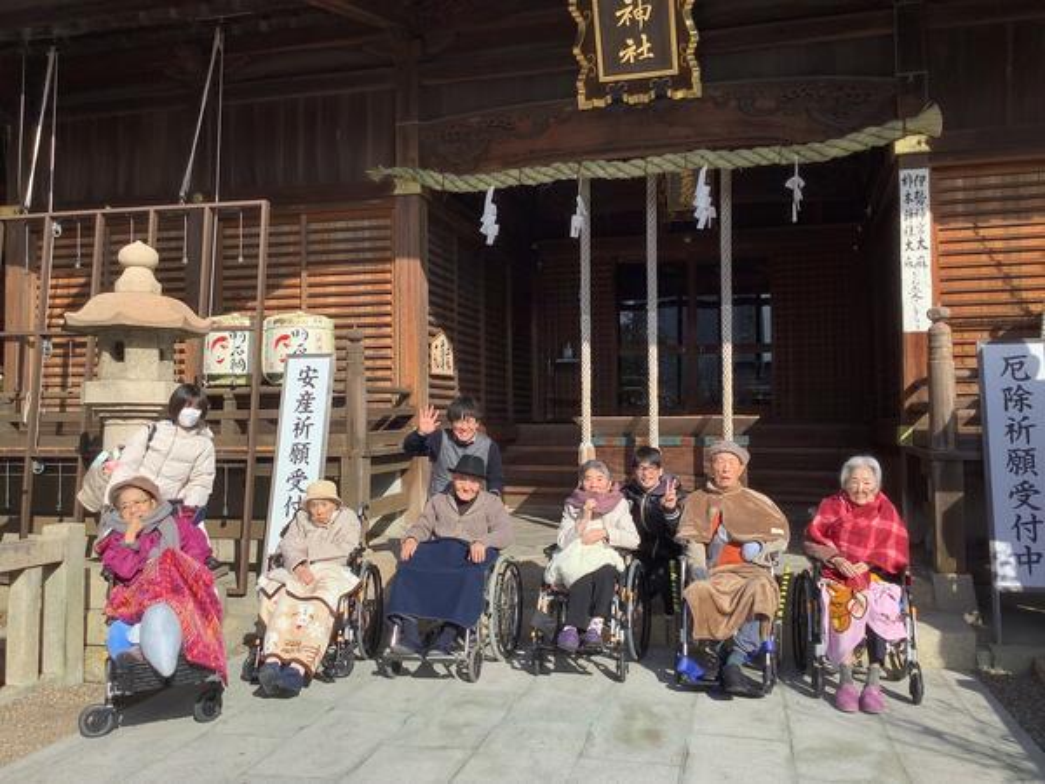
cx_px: 522
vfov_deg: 45.4
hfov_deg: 58.4
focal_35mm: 31
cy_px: 392
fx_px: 936
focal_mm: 3.3
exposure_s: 1/1181
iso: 25
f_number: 2.4
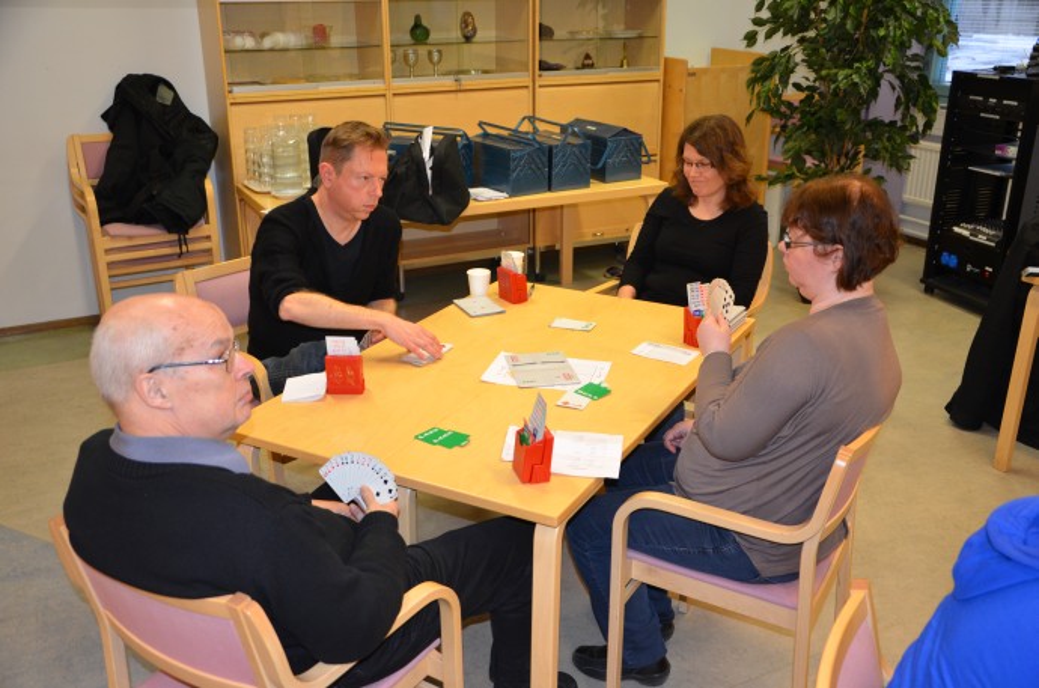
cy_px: 344
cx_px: 520
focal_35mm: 36
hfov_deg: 53.2
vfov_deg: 36.7
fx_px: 1037
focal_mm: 24
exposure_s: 1/60
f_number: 3.8
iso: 800
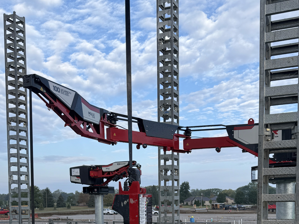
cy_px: 230
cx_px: 173
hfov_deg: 42.8
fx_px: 380
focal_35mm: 44
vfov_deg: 30.3
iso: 80
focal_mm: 6.76
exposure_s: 1/1689
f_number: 1.78
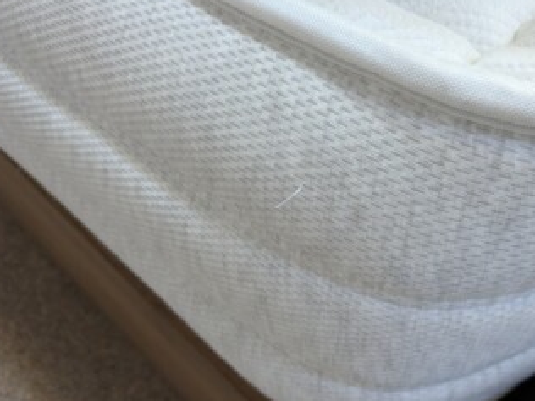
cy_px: 232
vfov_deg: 37.6
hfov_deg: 47.6
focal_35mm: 38
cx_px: 386
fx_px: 587
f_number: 1.89
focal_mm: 5.43
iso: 280
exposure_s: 1/100
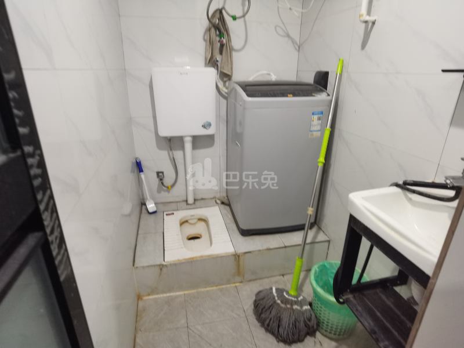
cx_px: 232
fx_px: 241
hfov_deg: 87.8
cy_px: 174
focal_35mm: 18
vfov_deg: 71.6
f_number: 1.8
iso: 500
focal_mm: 4.4
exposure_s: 1/25
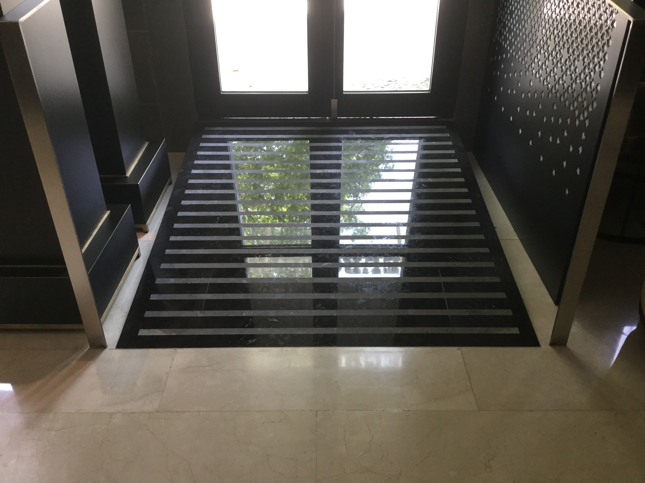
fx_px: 578
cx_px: 322
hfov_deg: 58.4
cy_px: 242
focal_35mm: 31
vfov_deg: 45.4
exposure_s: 1/33
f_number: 2.4
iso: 100
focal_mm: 3.3
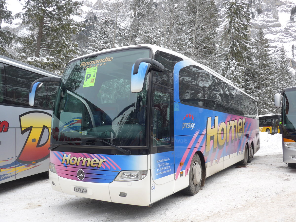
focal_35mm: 29
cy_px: 111
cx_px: 148
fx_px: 248
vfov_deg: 48.2
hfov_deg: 61.7
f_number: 2.8
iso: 80
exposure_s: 1/250
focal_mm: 6
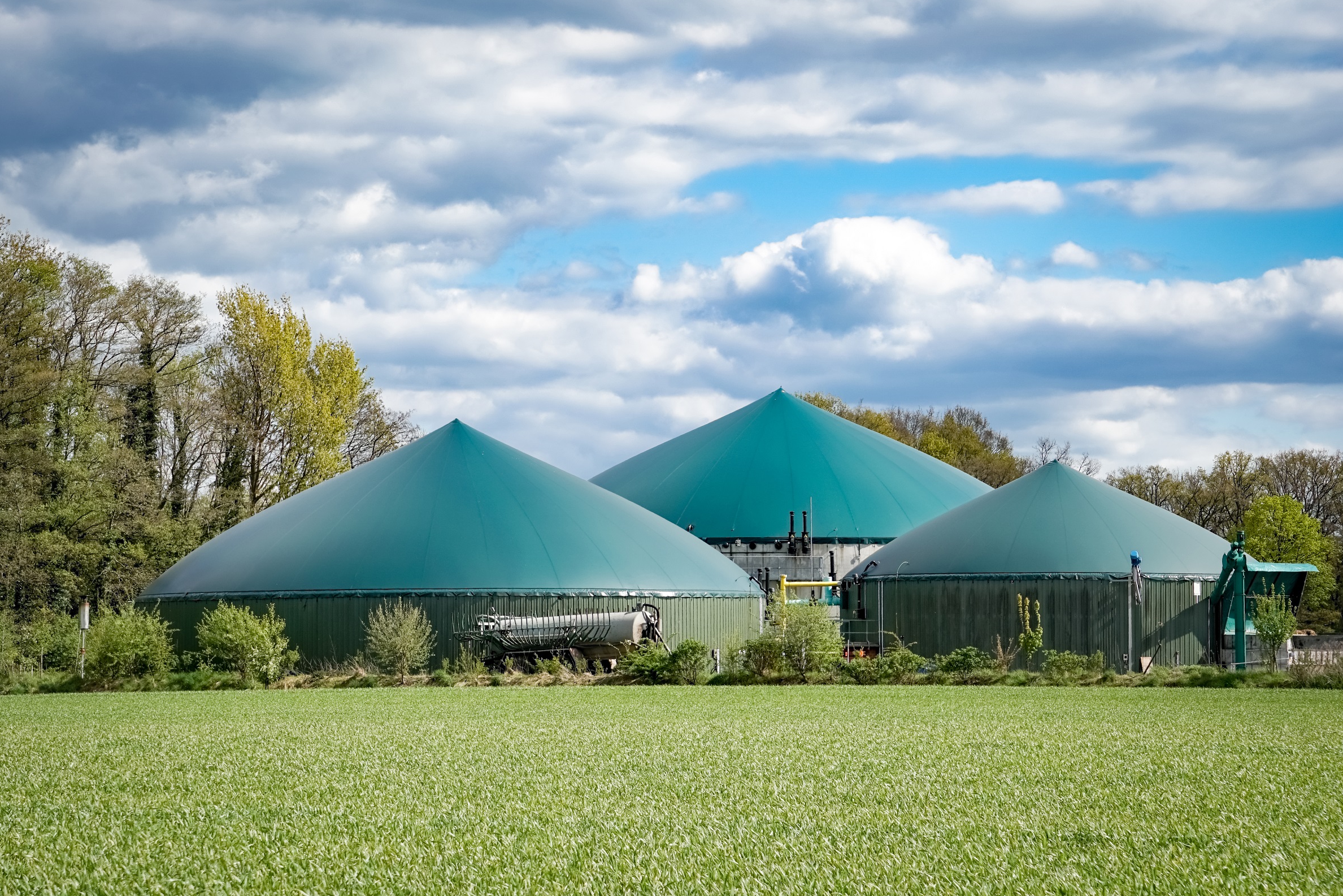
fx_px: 3954
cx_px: 666
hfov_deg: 19.3
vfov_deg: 12.9
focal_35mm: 106
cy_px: 445
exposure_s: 1/400
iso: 100
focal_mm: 70
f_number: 8
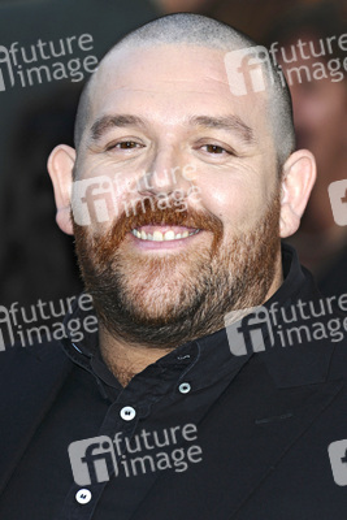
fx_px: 4008
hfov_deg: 5.0
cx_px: 174
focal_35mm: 278
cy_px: 260
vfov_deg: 7.4
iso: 320
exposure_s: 1/200
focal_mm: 185
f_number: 4.5
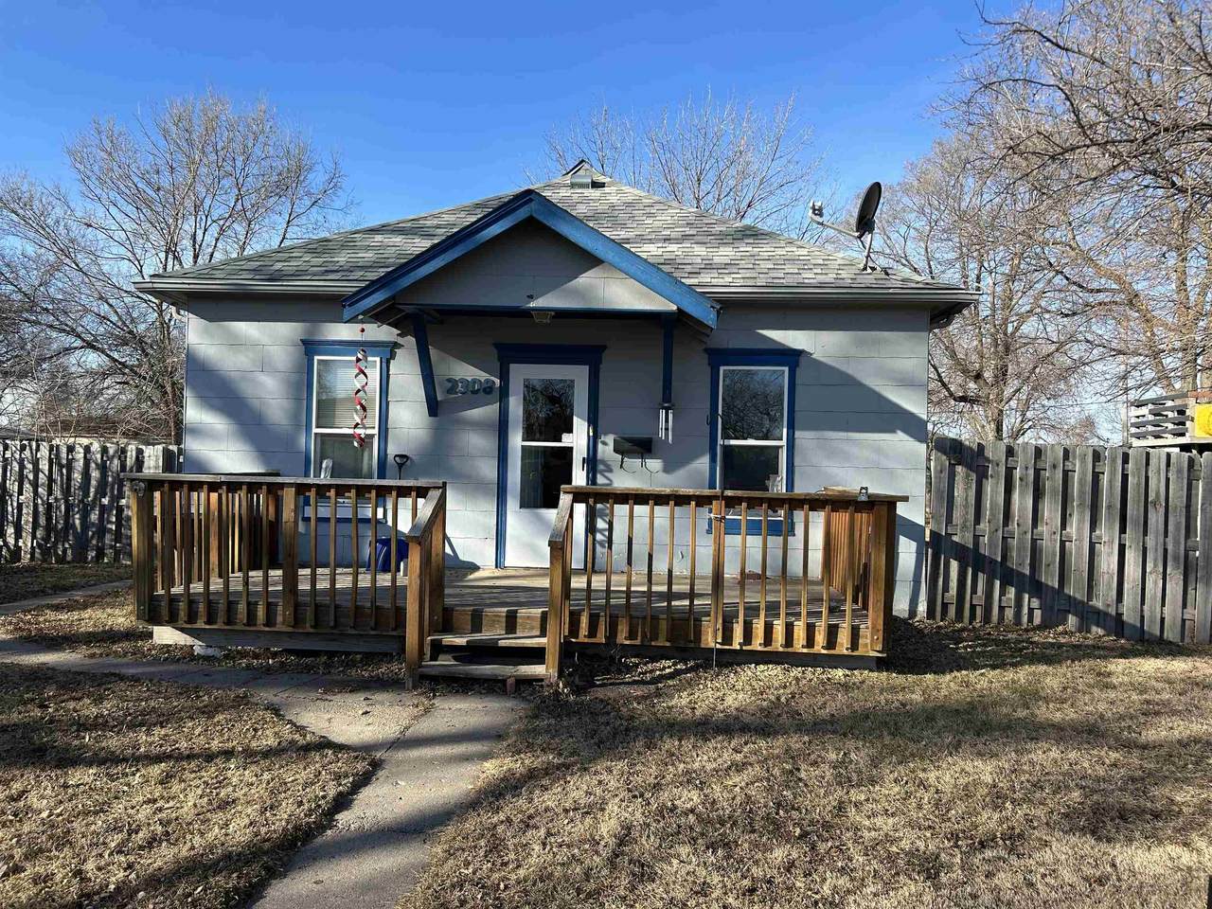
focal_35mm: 26
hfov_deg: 67.3
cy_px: 454
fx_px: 910
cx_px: 606
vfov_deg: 53.1
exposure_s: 1/1751
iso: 50
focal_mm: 5.7
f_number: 1.5
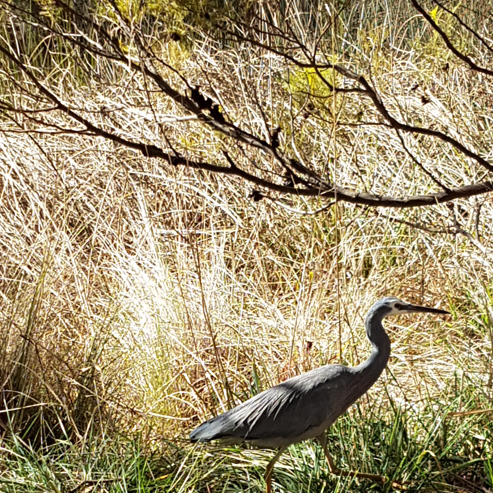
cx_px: 263
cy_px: 429
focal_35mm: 40
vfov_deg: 39.3
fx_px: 645
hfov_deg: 41.8
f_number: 1.7
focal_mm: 4.2
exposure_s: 1/870
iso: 50
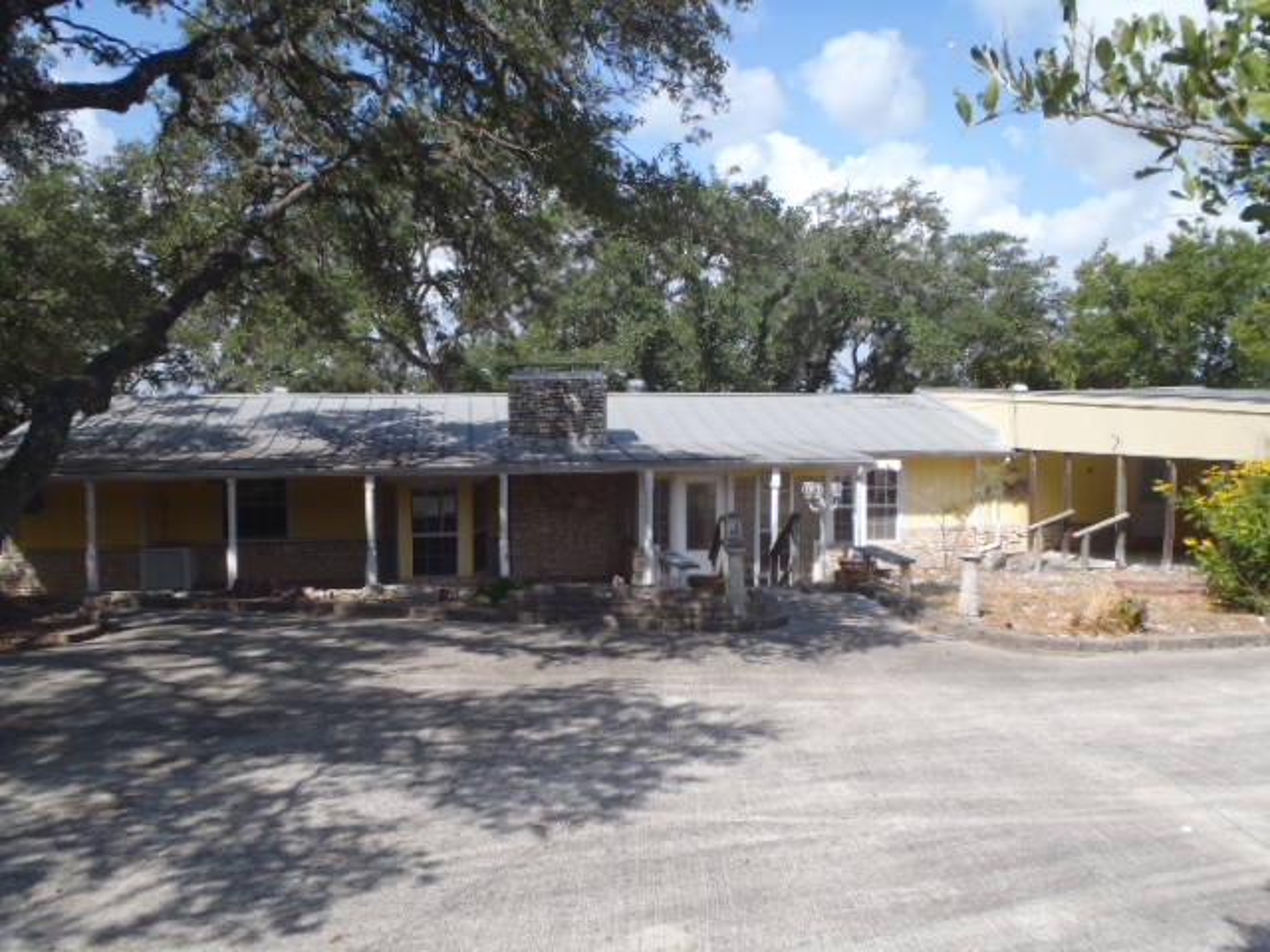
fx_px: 1027
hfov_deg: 63.4
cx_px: 635
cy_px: 476
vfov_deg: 49.7
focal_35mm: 28
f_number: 3.9
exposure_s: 1/500
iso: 80
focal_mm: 5
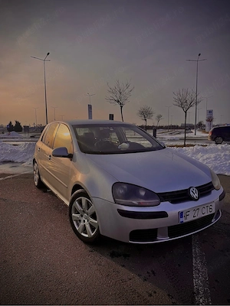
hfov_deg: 56.8
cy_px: 153
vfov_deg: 71.6
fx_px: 213
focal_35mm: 24
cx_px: 115
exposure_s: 1/9091
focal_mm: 6.76
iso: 80
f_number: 1.78
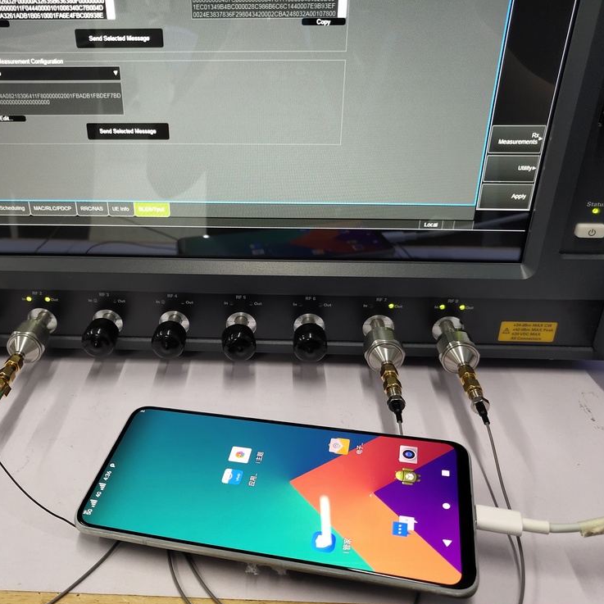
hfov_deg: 45.7
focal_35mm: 36
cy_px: 307
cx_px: 234
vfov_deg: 46.0
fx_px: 711
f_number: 1.8
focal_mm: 4.35
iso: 164
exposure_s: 1/50
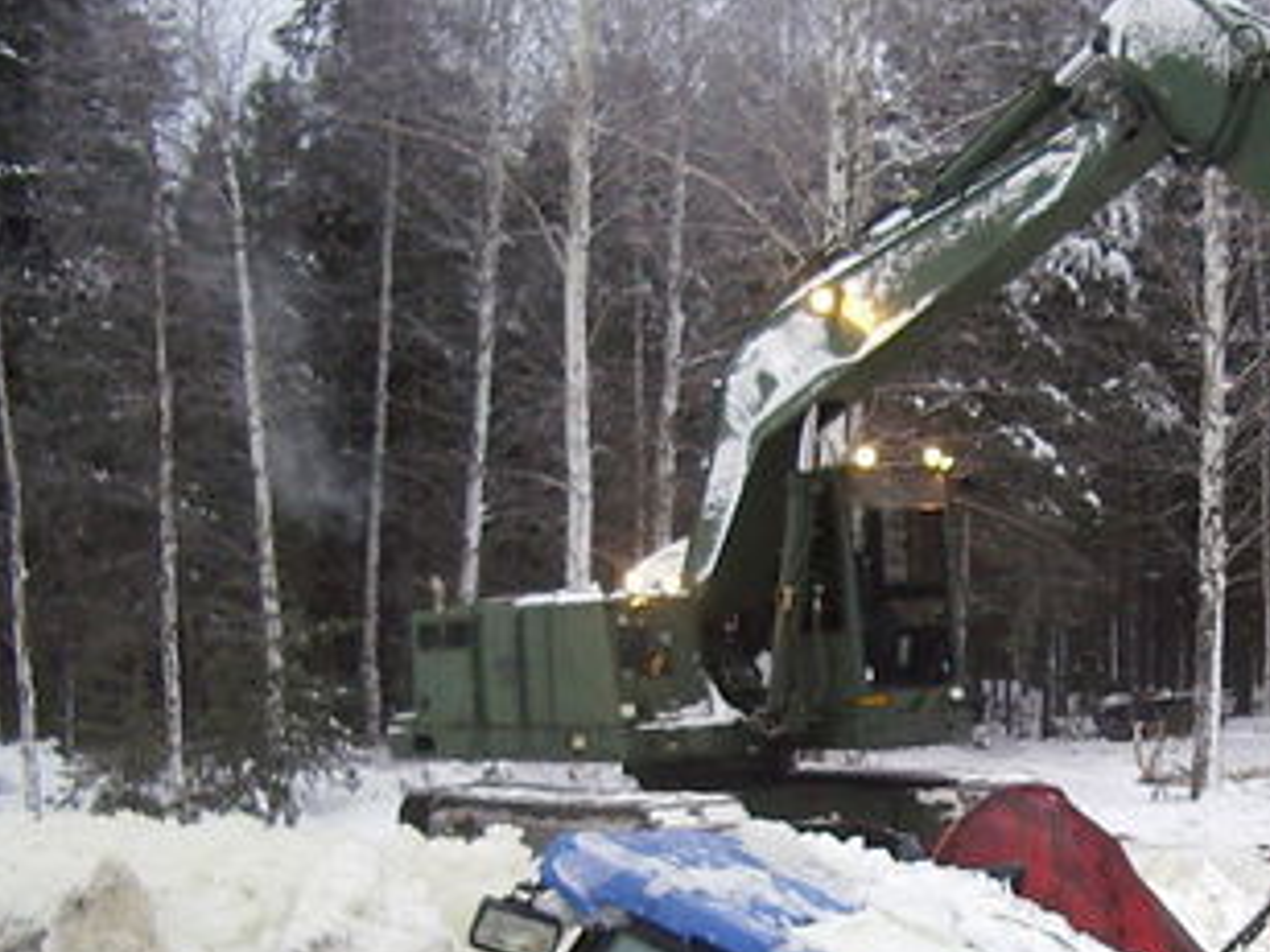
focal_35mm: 79
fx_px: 2898
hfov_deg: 24.2
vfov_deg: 18.5
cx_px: 1072
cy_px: 713
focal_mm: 5.8
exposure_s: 1/80
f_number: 2.6
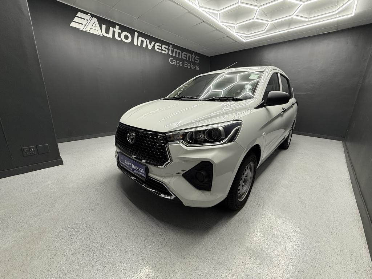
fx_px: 150
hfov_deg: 102.1
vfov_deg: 85.7
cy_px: 140
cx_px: 186
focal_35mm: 14
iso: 160
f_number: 2.2
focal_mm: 2.22
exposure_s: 1/100
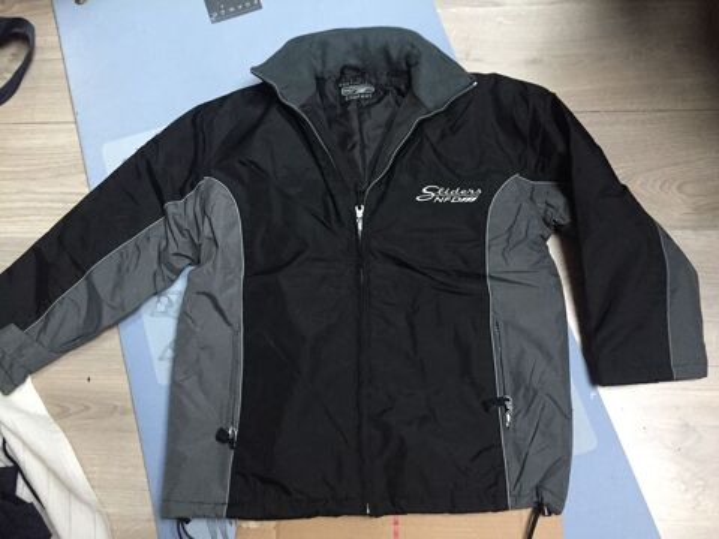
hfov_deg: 61.7
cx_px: 360
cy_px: 270
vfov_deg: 48.2
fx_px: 602
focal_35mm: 29
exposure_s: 1/20
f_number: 2.2
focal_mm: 4.15
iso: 250
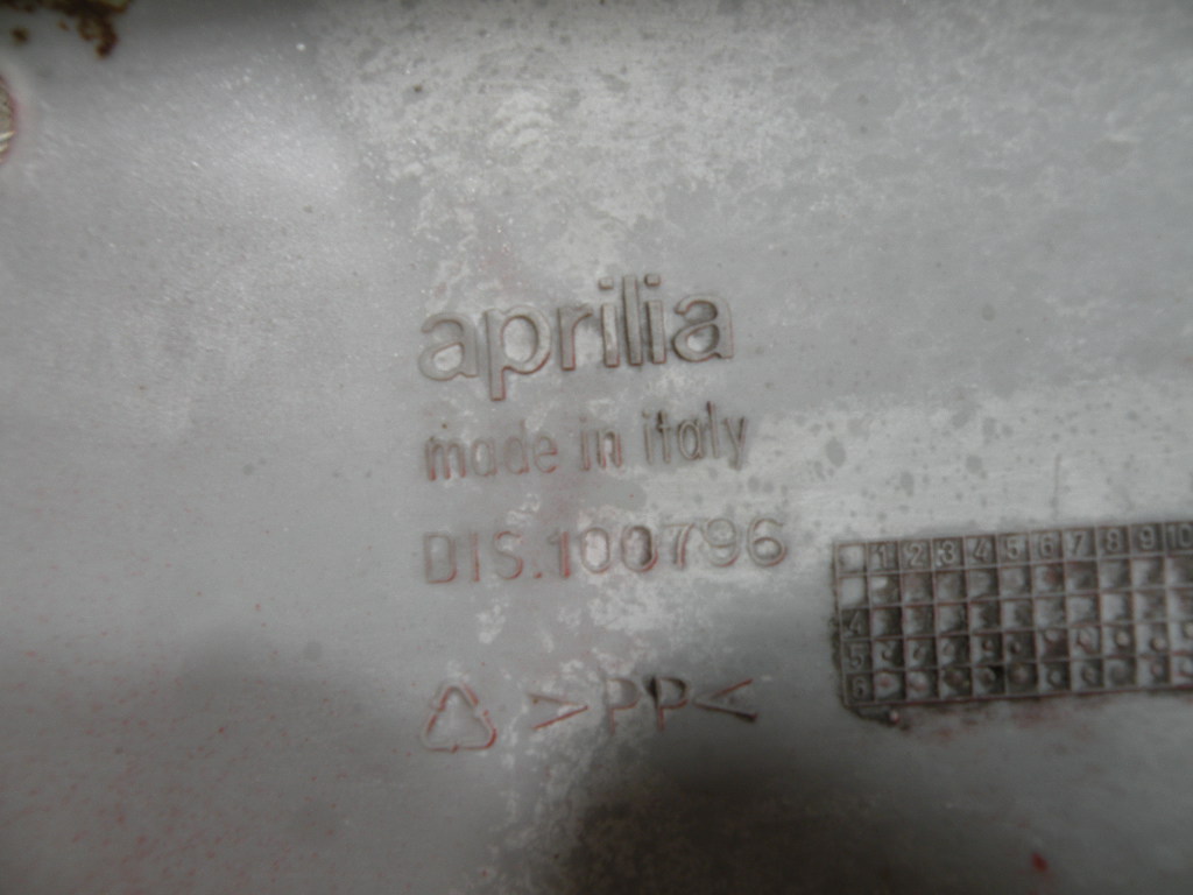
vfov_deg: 51.4
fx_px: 931
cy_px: 448
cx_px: 596
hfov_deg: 65.3
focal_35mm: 27
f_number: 3.5
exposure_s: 1/64.1
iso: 64
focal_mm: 4.7
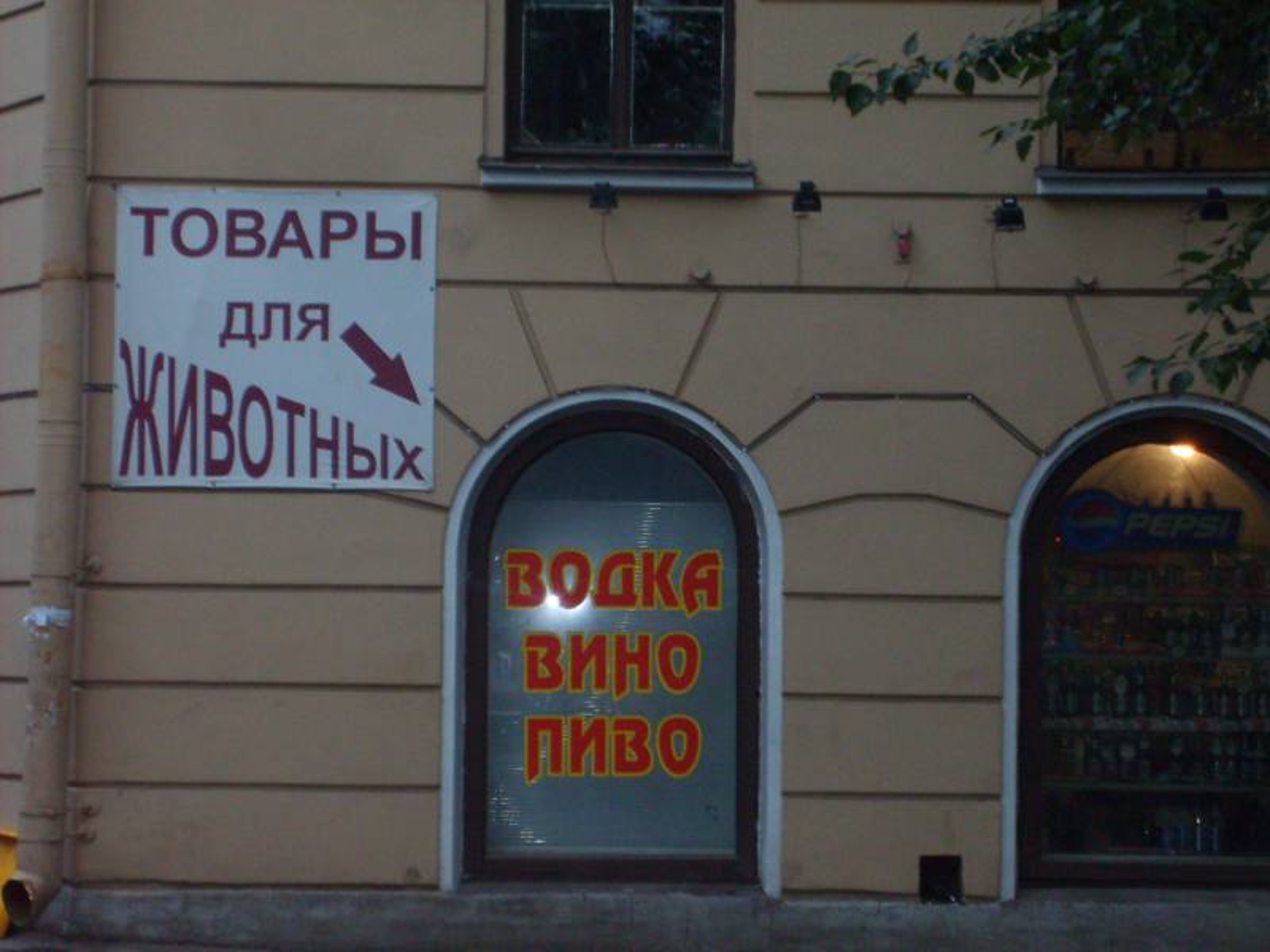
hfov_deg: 21.3
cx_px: 635
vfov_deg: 16.1
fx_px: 3375
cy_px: 476
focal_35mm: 92
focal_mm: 15.5
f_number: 4.6
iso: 253
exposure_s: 1/60
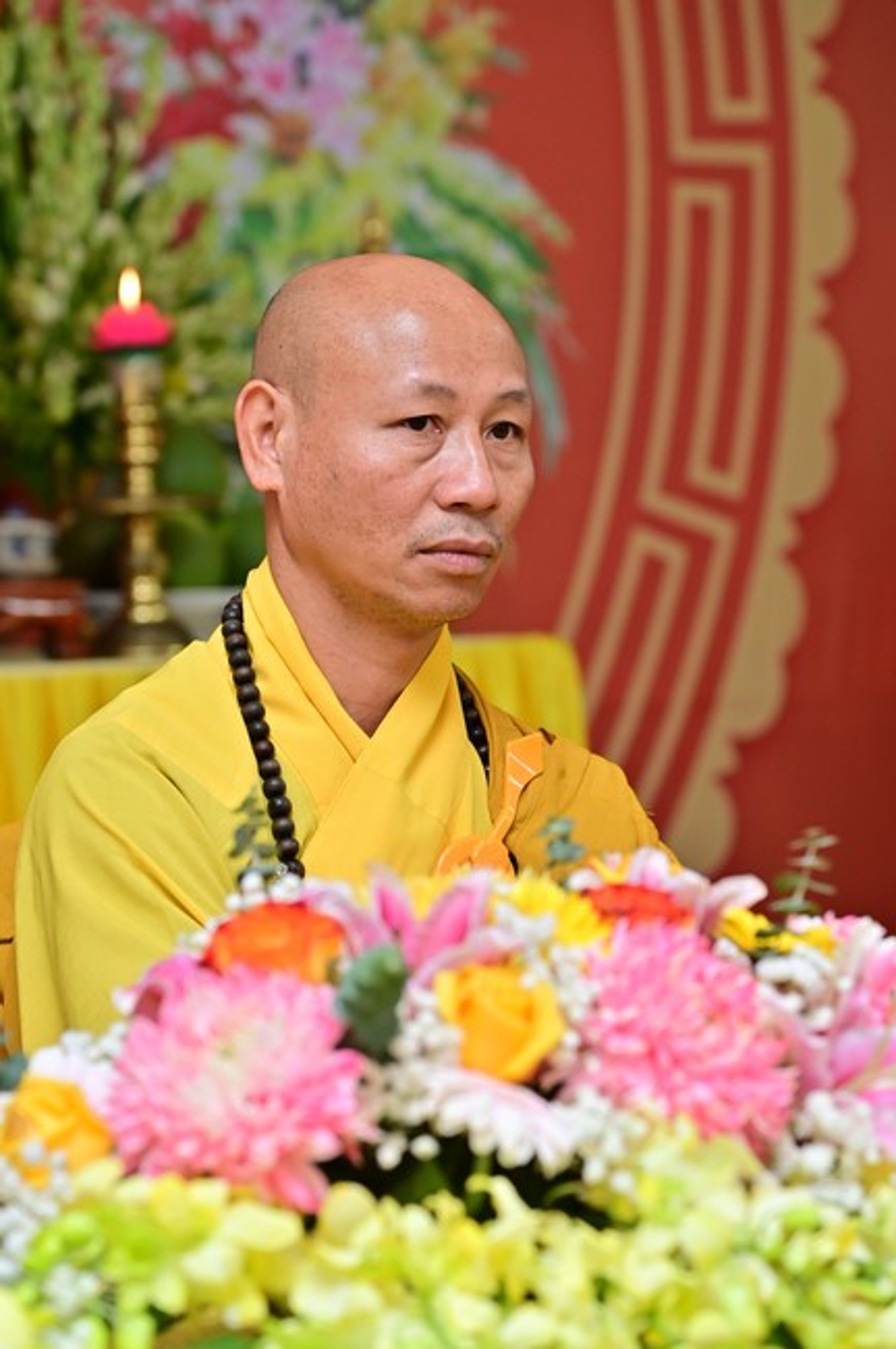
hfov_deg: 11.4
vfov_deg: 17.1
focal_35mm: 120
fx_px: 4489
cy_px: 674
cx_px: 448
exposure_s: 1/160
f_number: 5.6
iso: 1250
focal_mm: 120
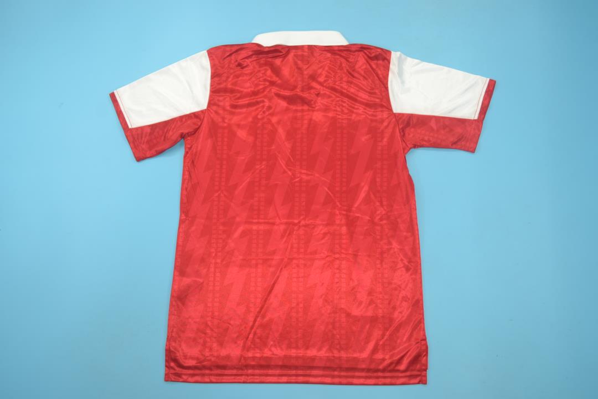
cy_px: 200
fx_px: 498
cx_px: 299
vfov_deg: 43.6
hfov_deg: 61.9
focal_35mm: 30
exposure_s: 1/60
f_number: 5.6
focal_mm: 20
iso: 200
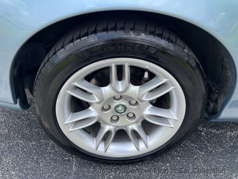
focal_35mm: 26
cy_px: 90
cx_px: 119
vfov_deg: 53.1
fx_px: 179
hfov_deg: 67.3
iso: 50
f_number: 1.5
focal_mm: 5.7
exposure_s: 1/991
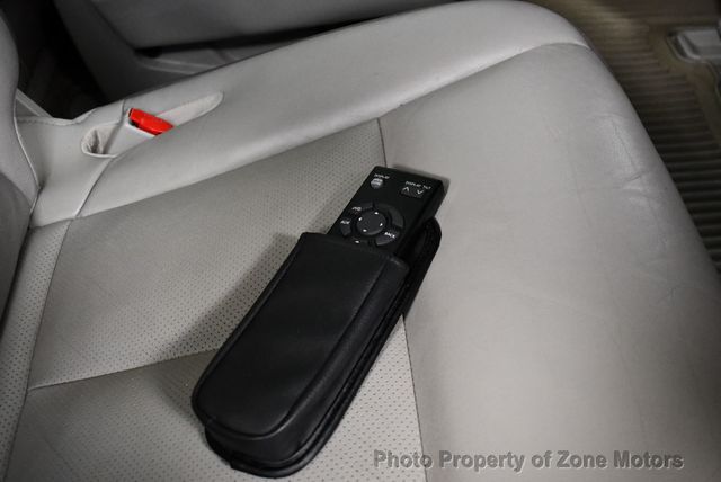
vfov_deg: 36.9
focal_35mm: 36
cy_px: 241
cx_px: 360
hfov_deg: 53.1
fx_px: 722
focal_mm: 18
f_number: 3.5
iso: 3200
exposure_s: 1/125
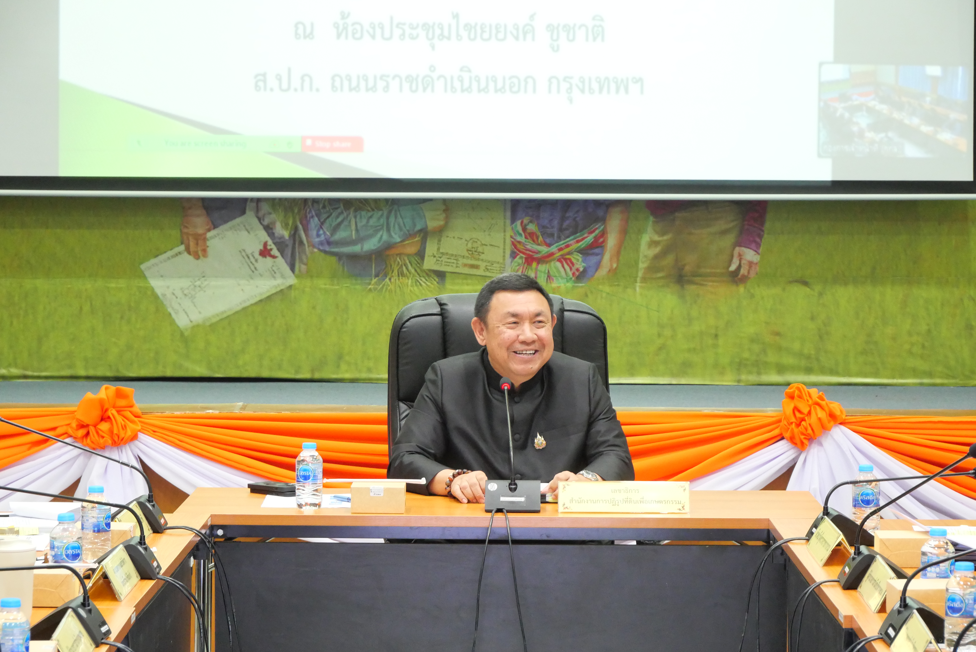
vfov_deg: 11.1
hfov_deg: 16.5
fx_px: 3364
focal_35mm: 124
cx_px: 488
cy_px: 326
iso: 3200
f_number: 5.6
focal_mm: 60
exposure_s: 1/40
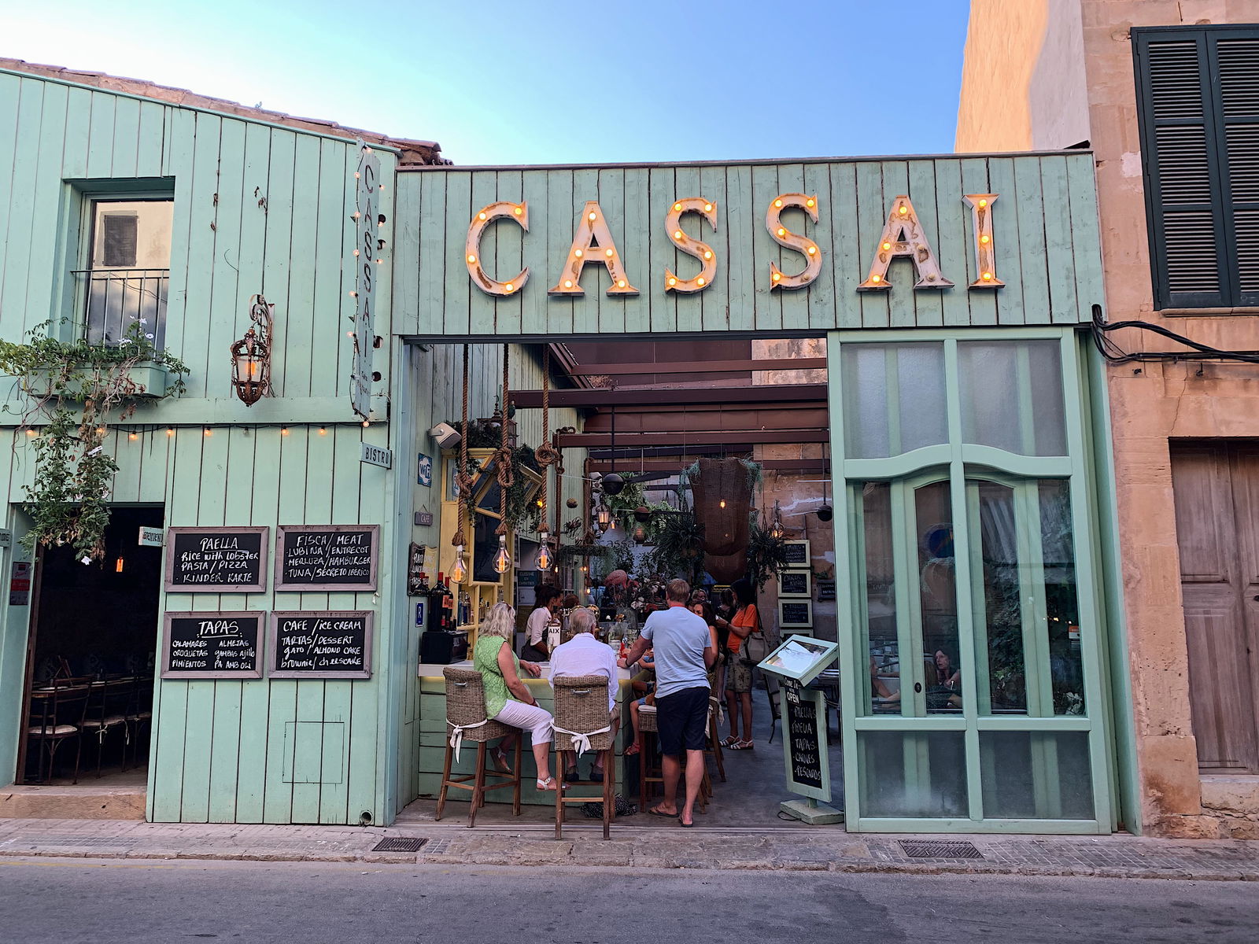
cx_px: 630
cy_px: 472
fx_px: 946
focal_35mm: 26
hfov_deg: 67.3
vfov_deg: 53.1
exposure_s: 1/192
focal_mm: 4.25
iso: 25
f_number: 1.8
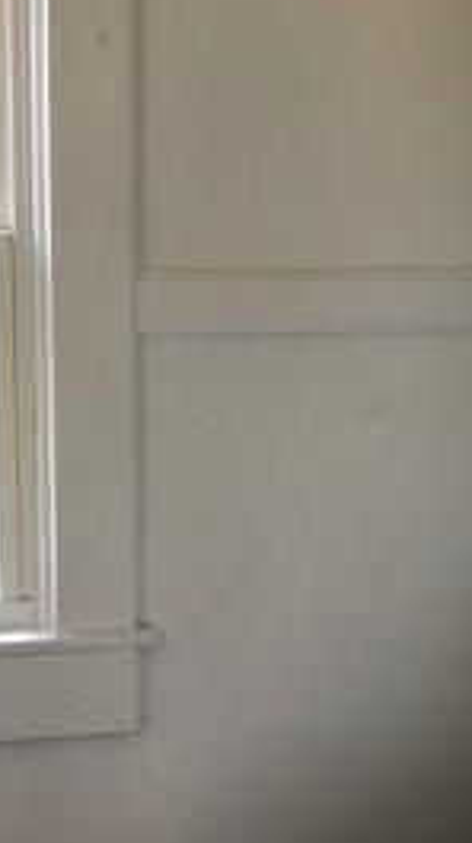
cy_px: 588
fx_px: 1651
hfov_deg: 16.3
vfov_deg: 28.4
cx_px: 268
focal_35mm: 74
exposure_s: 1/20
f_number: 1.8
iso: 40
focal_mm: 3.99
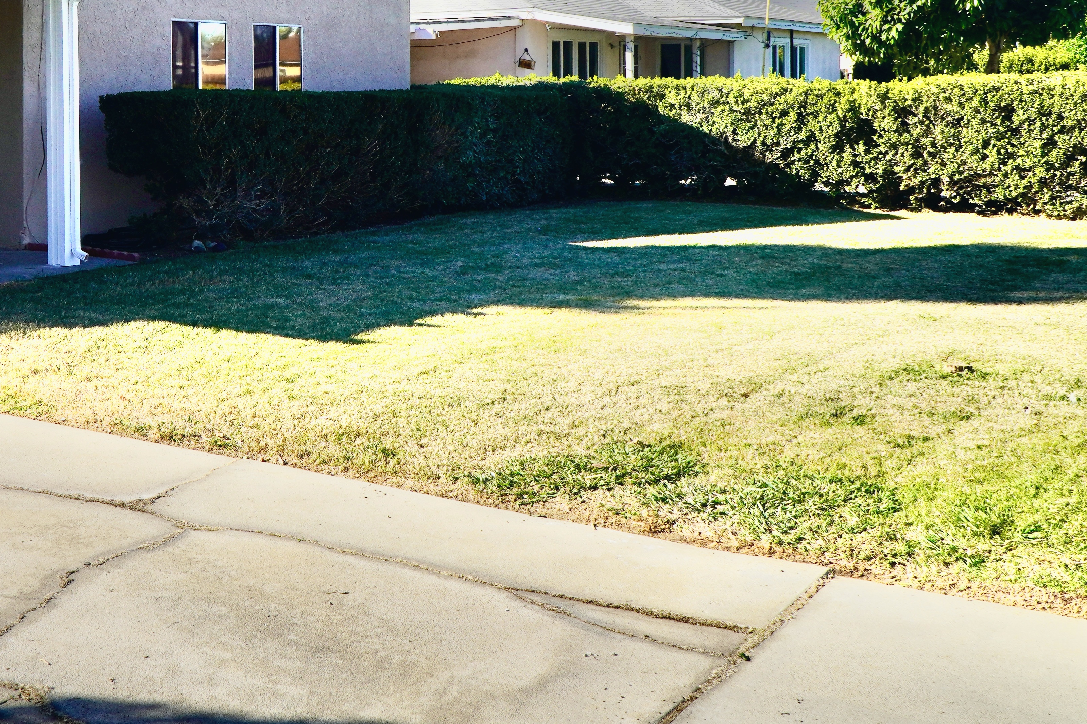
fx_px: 1510
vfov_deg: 26.2
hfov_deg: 39.0
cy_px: 93
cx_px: 331
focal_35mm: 50
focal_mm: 18
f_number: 9.5
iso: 100
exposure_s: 1/160
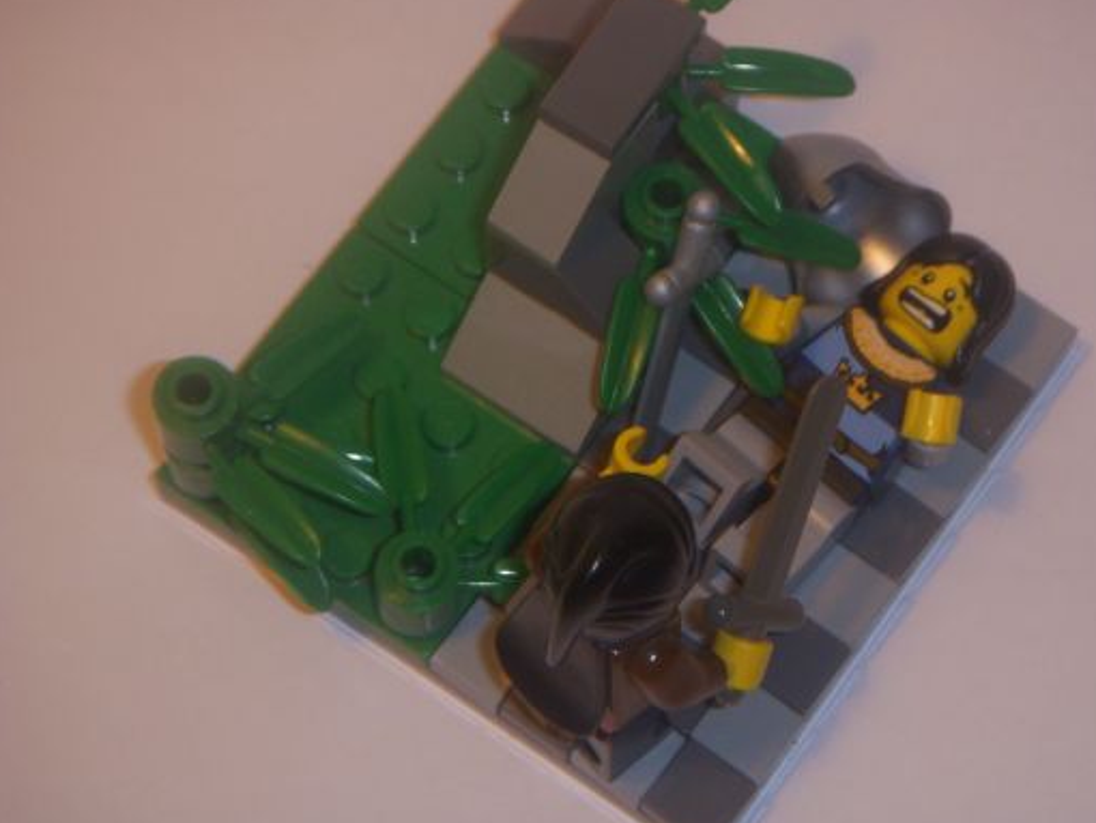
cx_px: 681
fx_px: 4530
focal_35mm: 143
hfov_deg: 13.8
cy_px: 398
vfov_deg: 10.4
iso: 100
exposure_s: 1/60
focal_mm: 18.9
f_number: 4.2
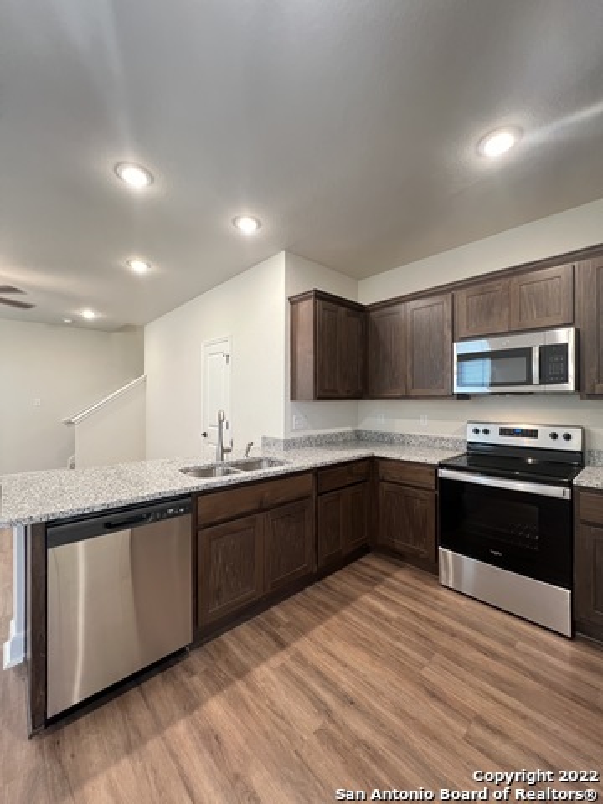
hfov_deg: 89.9
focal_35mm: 13
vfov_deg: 106.2
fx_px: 302
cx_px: 302
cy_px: 402
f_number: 1.8
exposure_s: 1/60
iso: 640
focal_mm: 1.57
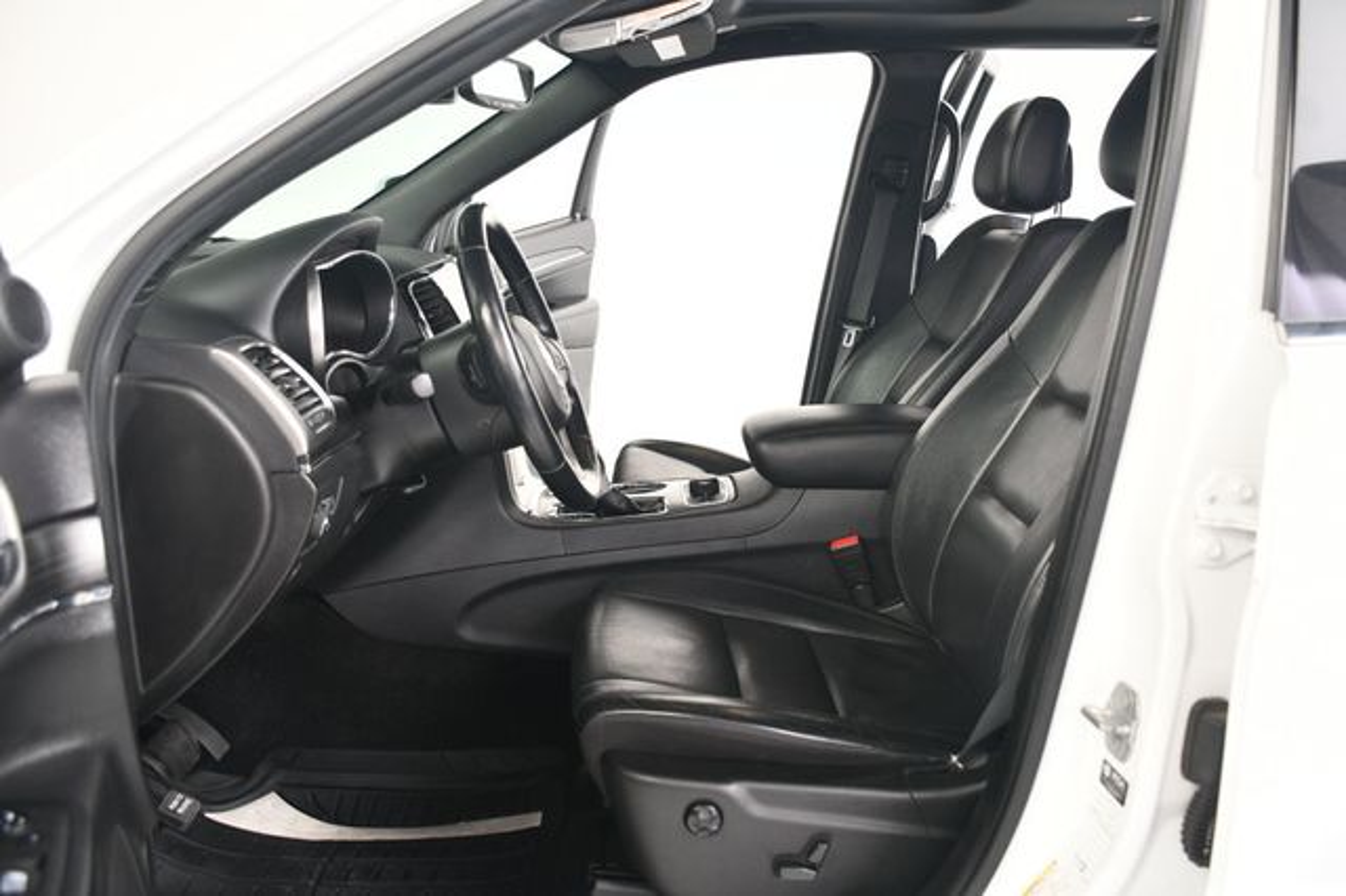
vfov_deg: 43.6
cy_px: 448
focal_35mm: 30
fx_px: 1121
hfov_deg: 62.0
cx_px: 673
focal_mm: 20
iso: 100
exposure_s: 1/160
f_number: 3.5
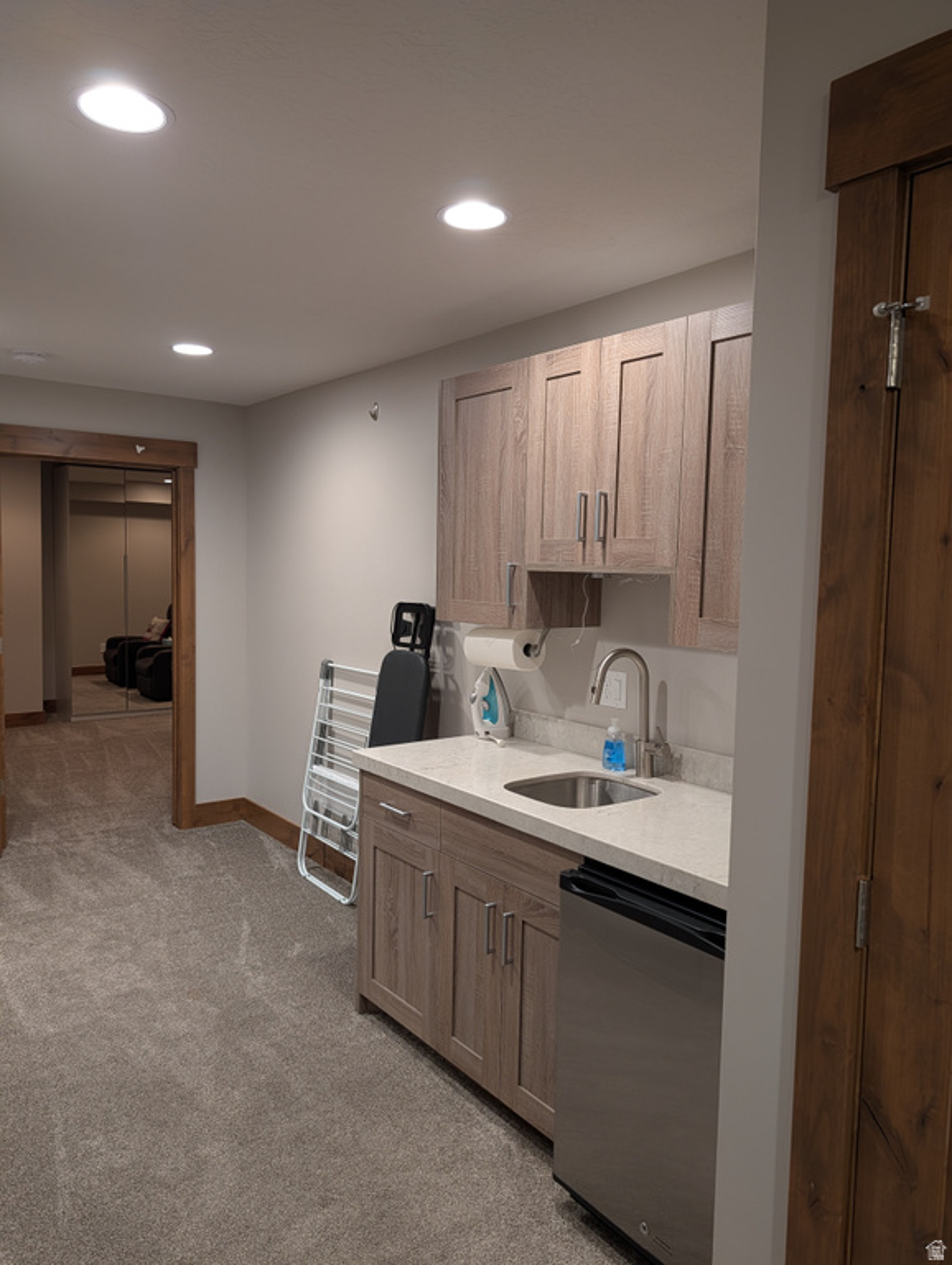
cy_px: 632
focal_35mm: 24
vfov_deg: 71.5
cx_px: 476
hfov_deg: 56.9
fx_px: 878
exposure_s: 1/30
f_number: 1.68
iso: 112
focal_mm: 6.9
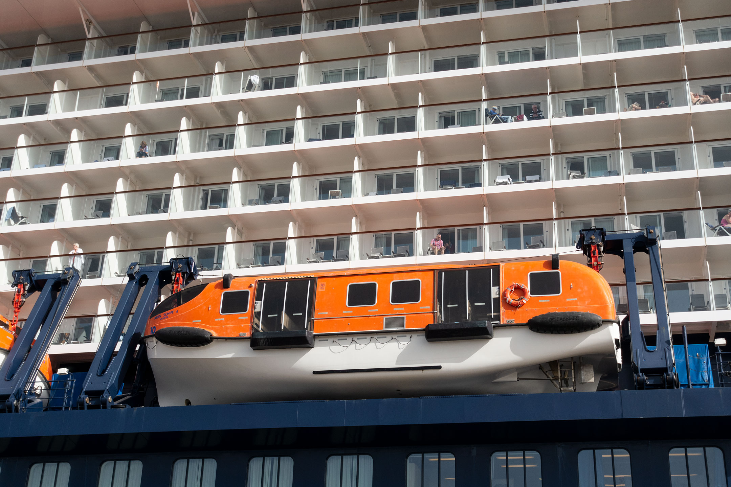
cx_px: 366
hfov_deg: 40.3
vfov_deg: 27.5
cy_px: 244
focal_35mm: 49
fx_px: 995
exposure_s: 1/200
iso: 125
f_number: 4
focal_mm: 18.1
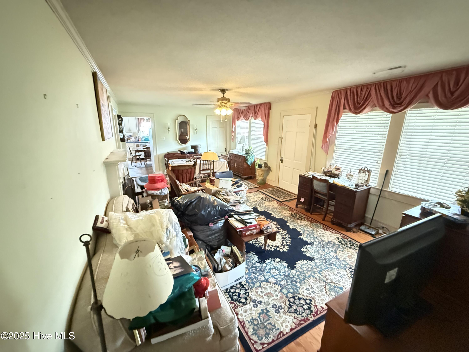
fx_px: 190
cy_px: 176
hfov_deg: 102.1
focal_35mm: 14
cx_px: 234
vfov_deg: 85.7
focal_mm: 2.22
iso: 2000
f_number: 2.2
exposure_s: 1/30
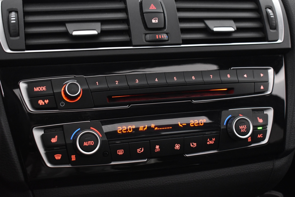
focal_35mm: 51
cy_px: 98
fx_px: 418
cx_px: 148
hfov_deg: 38.9
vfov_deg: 26.5
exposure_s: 1/20
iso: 3200
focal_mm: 34
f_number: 4.5
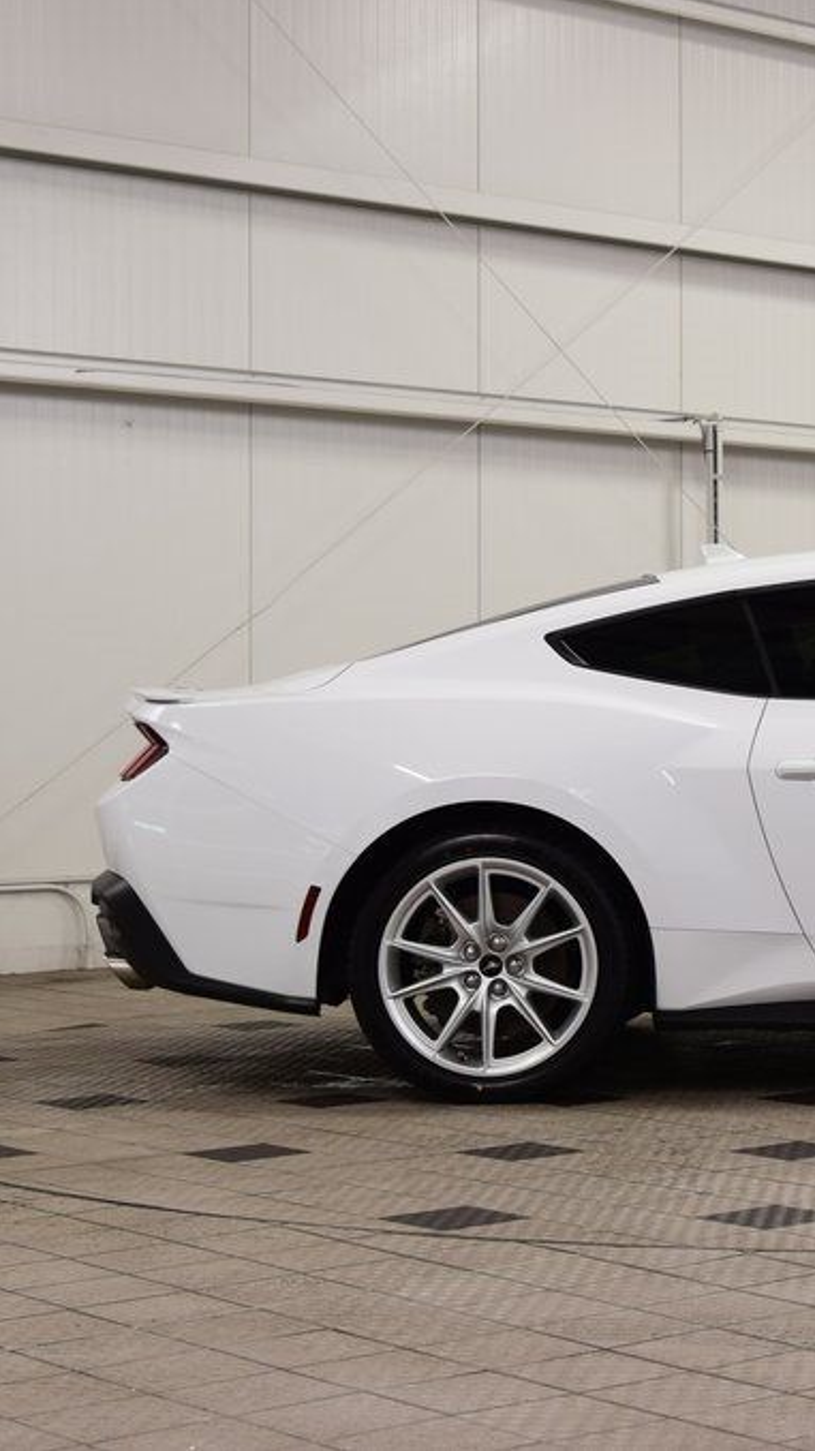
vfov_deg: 27.9
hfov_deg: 15.2
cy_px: 722
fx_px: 2922
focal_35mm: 76
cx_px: 1025
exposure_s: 1/30
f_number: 7.1
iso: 400
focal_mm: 32
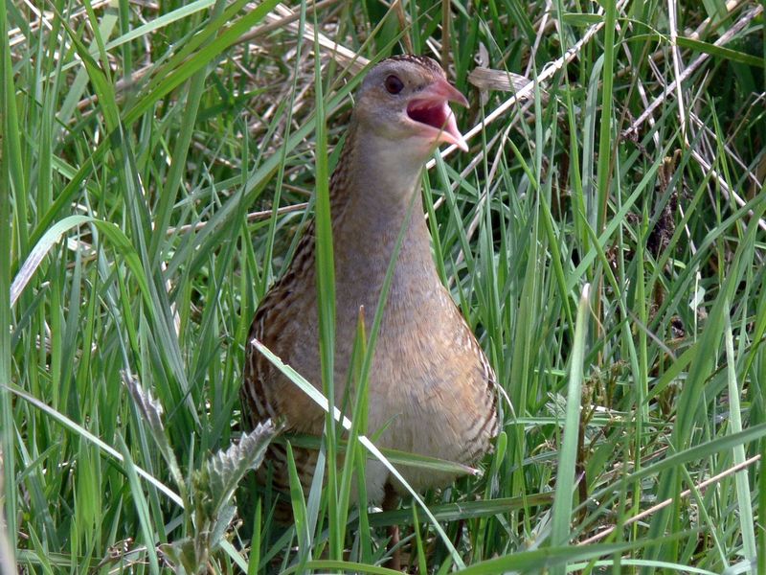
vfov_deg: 2.2
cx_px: 383
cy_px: 288
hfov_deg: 3.0
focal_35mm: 669
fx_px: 14804
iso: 80
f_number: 5.6
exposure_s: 1/320
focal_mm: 88.8
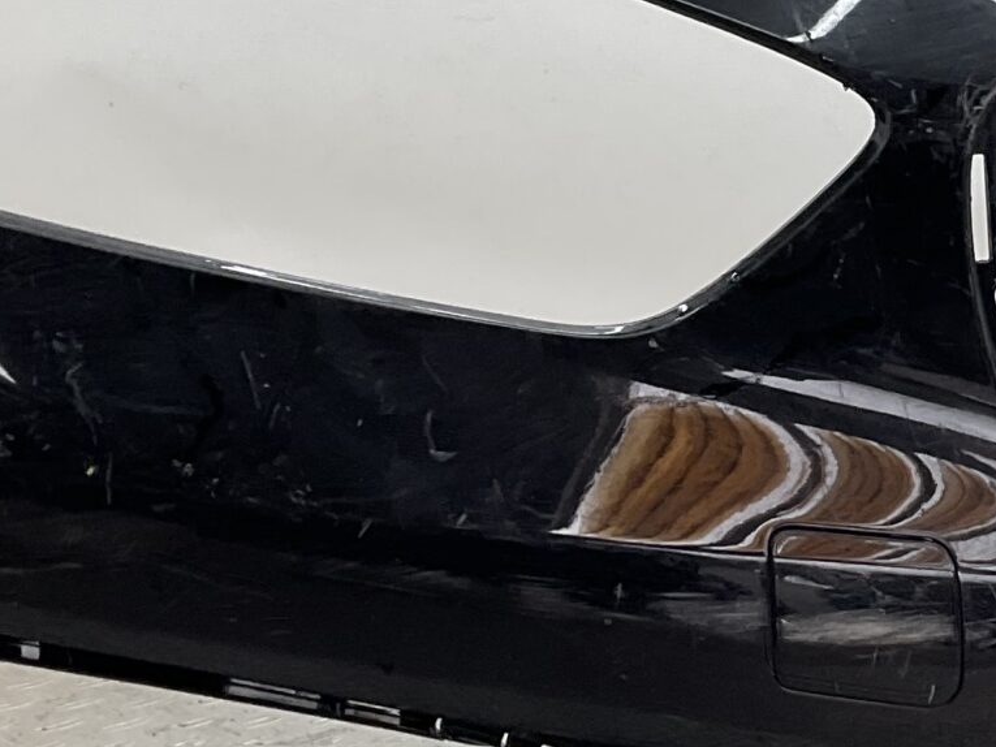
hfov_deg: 19.5
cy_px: 269
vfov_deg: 15.2
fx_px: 2791
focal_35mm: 97
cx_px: 1042
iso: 20
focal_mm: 3
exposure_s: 1/100
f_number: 1.8
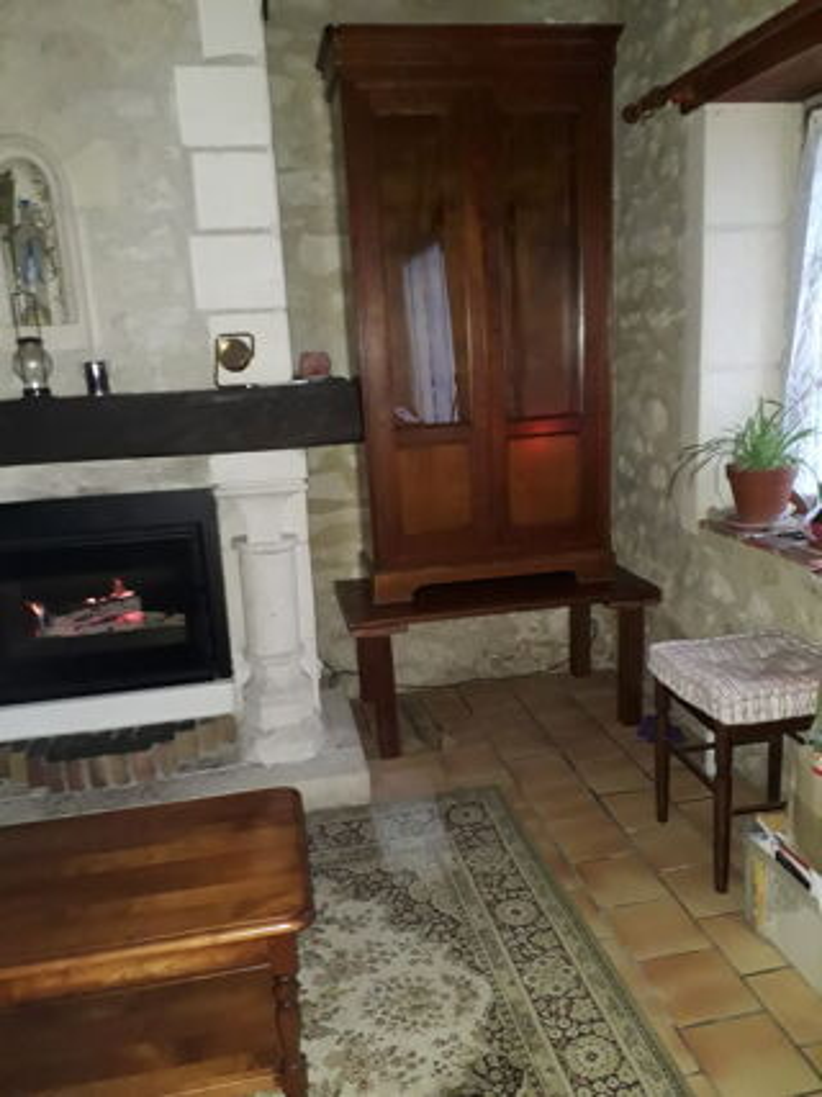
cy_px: 548
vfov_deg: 65.3
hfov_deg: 51.3
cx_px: 411
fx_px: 855
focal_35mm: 27
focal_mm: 3.6
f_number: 1.9
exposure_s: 1/17
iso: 320
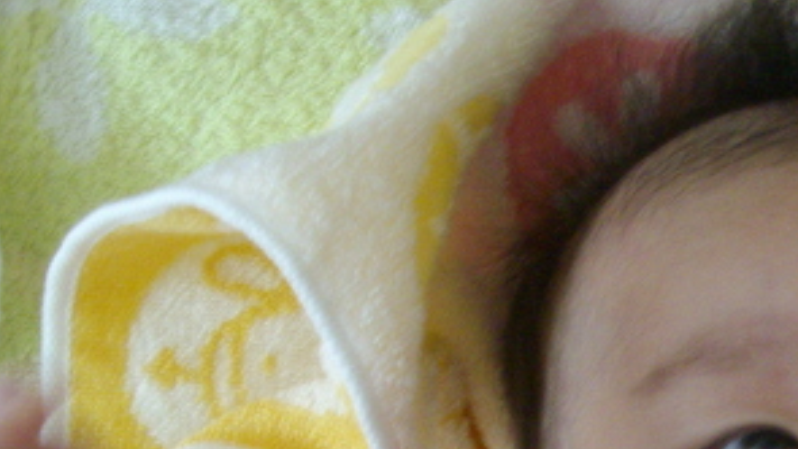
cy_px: 490
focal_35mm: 85
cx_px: 822
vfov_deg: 13.9
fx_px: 1799
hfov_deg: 23.8
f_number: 2.7
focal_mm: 6
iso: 320
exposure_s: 1/13
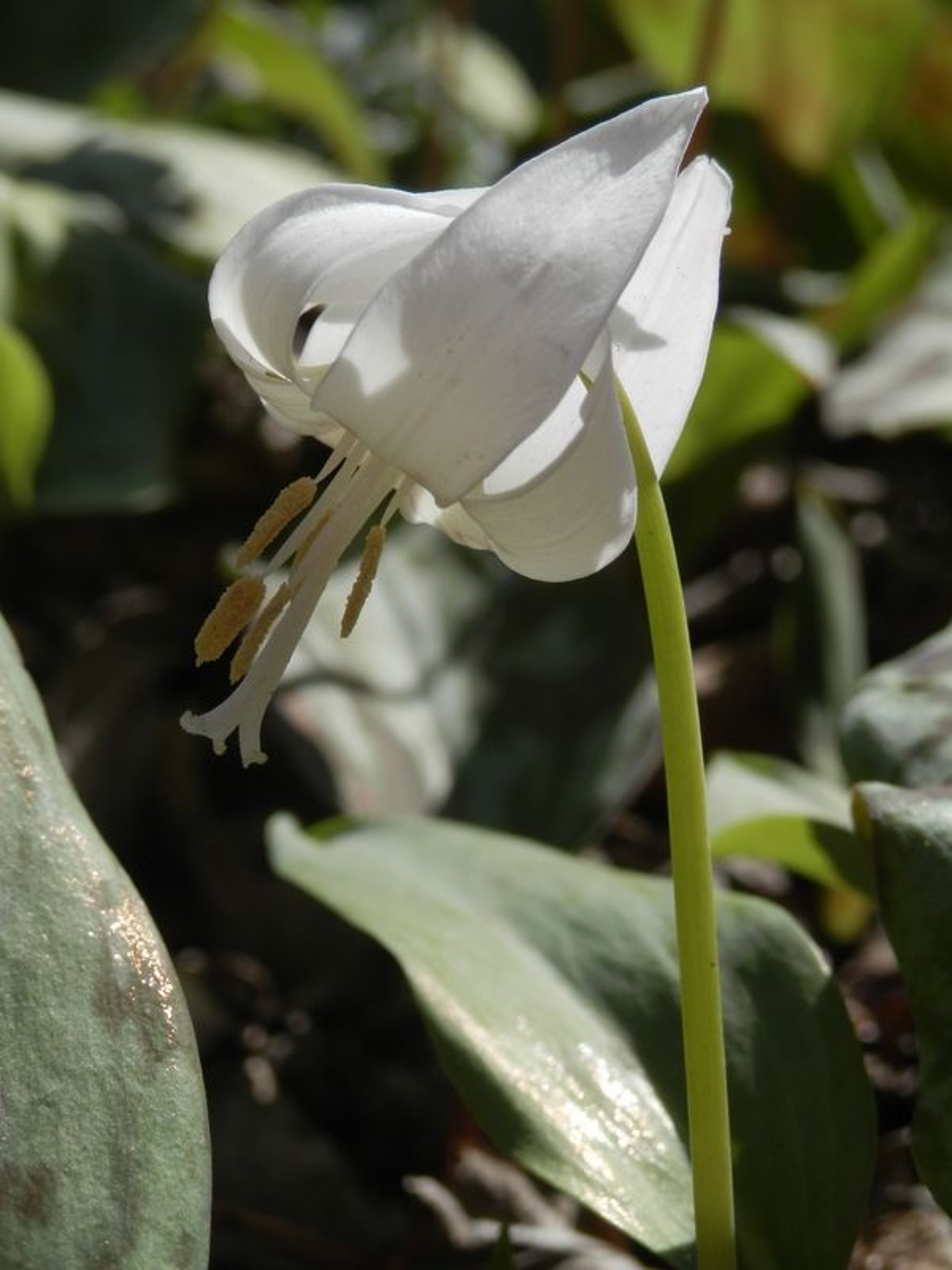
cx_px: 476
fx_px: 3227
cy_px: 635
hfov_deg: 16.8
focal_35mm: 88
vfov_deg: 22.3
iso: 80
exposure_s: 1/800
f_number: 4.8
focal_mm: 15.8
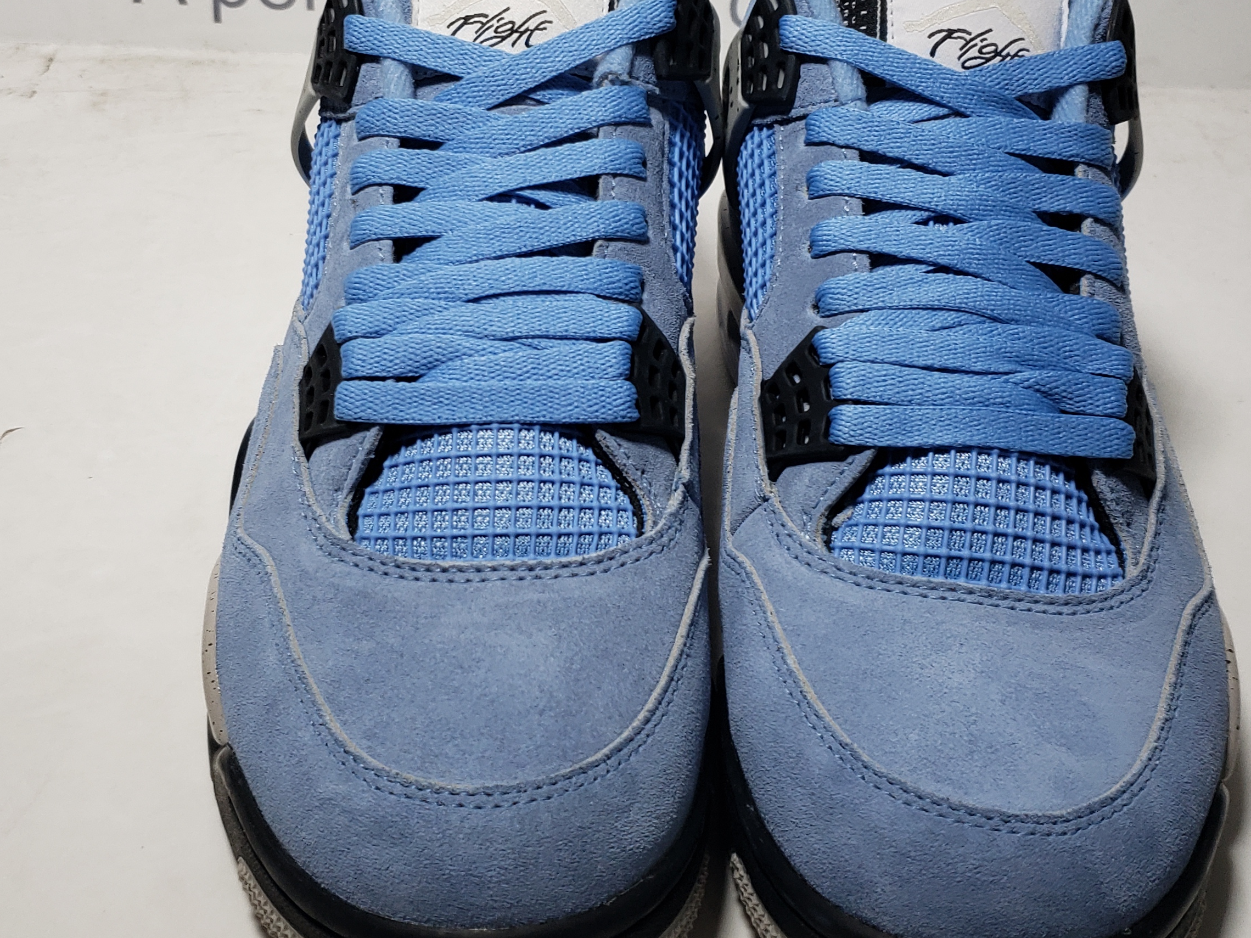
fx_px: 1662
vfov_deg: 31.5
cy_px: 435
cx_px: 565
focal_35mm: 46
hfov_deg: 41.2
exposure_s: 1/213
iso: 50
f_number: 1.5
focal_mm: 4.3
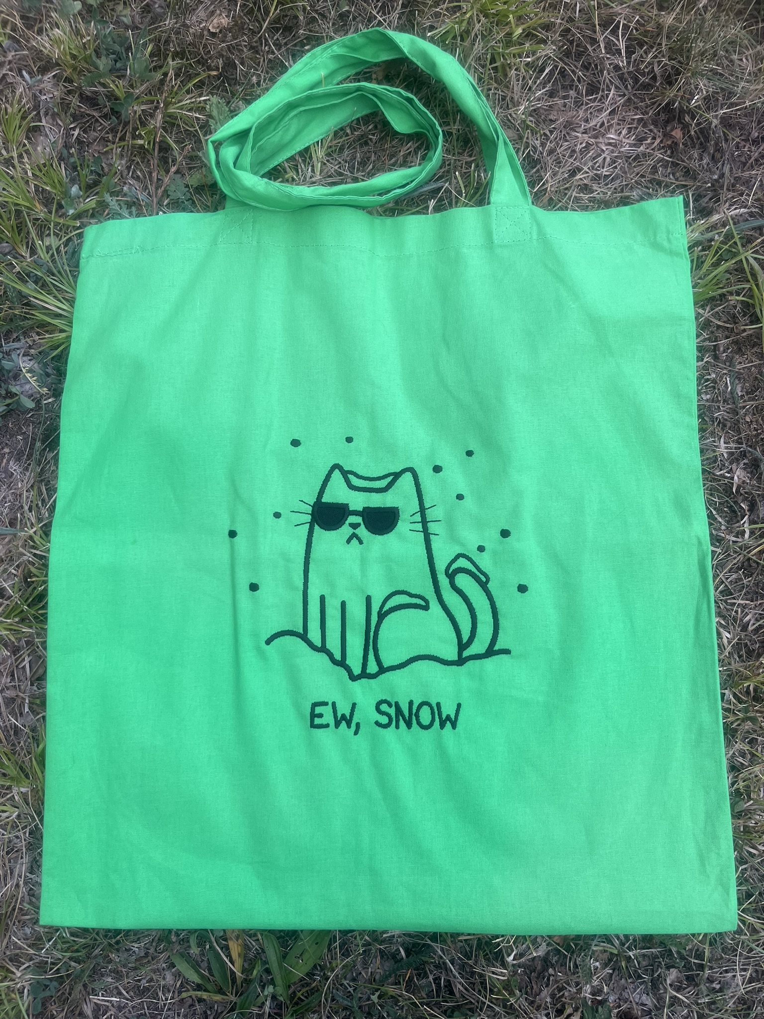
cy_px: 510
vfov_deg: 67.3
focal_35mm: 26
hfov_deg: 53.1
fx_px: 765
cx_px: 382
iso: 50
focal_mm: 5.1
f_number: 1.6
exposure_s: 1/450
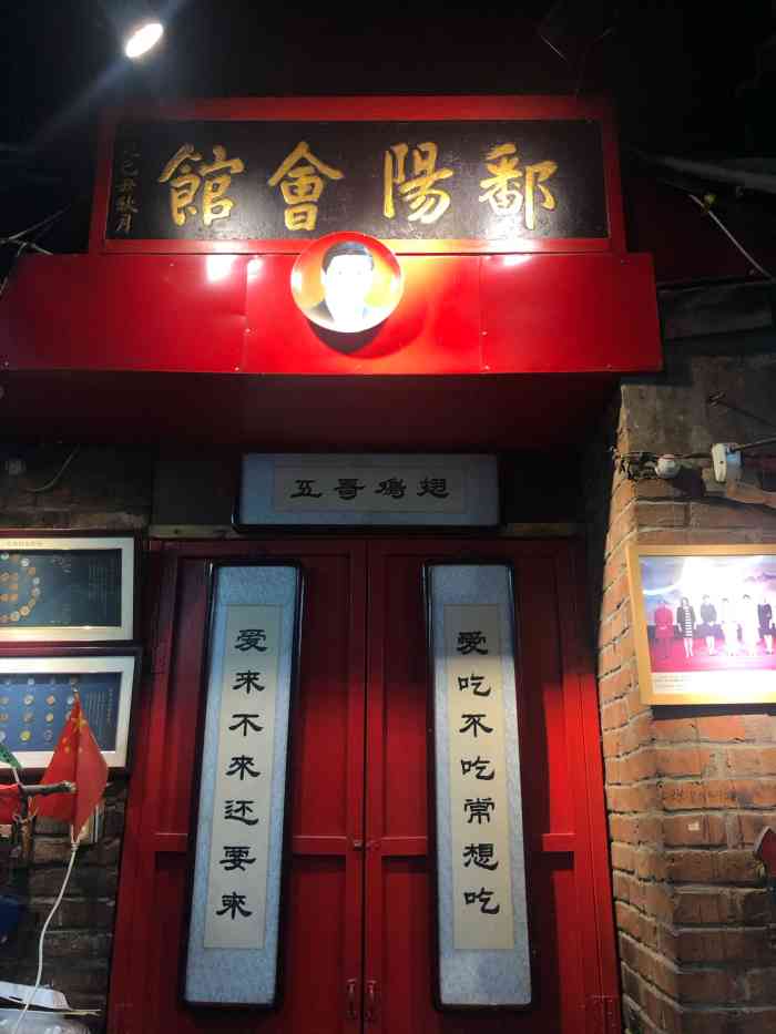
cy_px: 517
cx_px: 388
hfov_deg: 49.8
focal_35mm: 28
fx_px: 837
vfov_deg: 63.4
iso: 32
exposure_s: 1/24
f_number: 1.8
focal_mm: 4
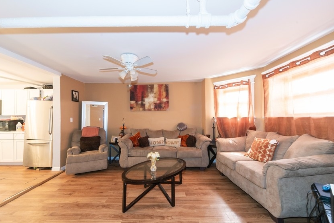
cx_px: 161
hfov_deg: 104.2
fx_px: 130
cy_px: 115
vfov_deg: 81.2
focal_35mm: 14
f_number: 8
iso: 800
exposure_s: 1/4
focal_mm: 13
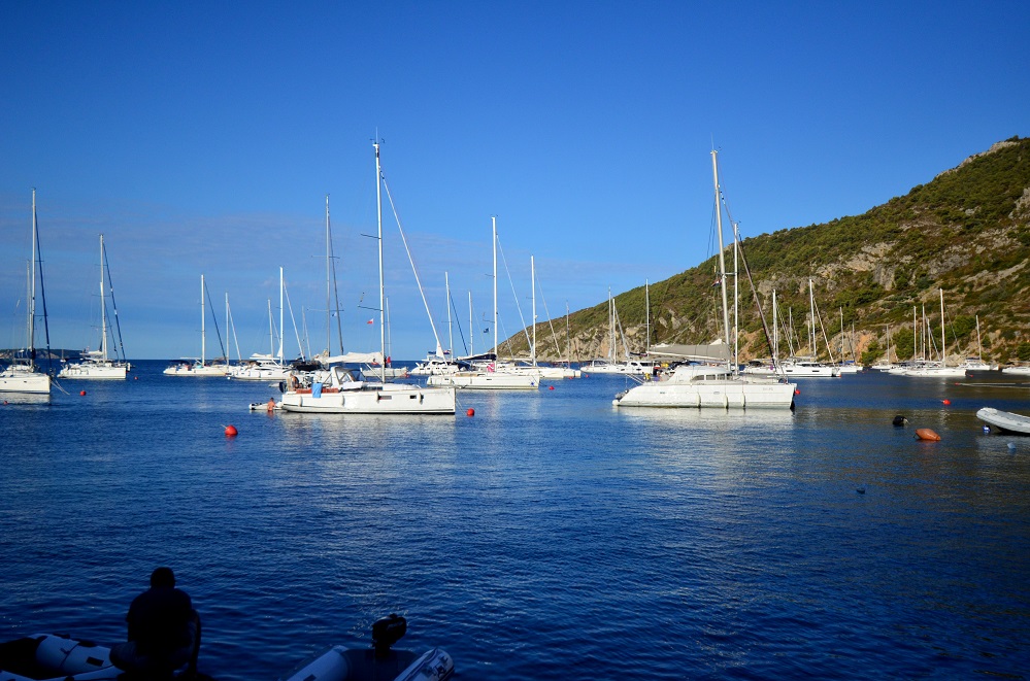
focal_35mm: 36
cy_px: 340
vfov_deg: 36.7
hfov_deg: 53.2
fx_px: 1028
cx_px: 515
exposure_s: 1/8000
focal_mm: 24
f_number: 4
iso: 560
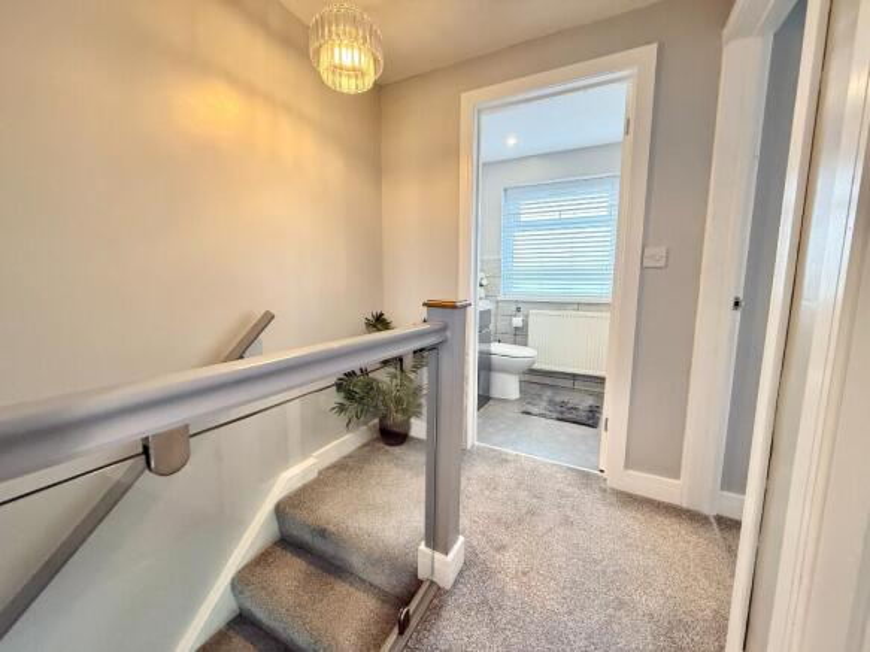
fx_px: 352
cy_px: 326
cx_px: 435
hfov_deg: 102.1
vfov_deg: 85.7
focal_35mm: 14
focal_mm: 2.22
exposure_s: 1/100
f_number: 2.2
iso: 500
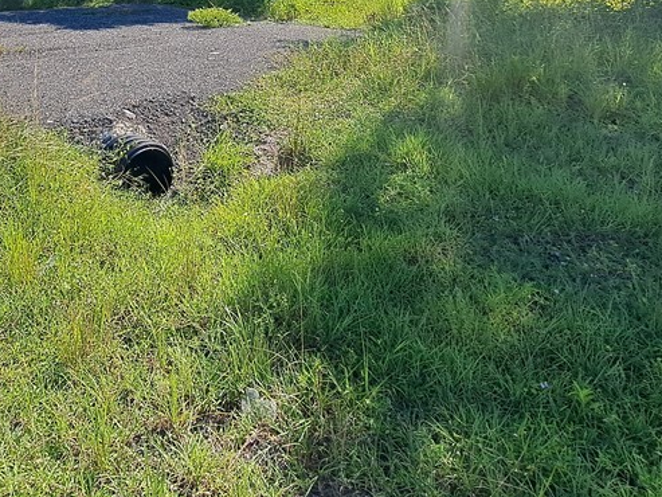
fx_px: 516
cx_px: 196
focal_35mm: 27
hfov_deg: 62.8
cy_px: 58
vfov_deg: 46.7
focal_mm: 1.74
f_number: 2.2
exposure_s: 1/1116
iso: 50
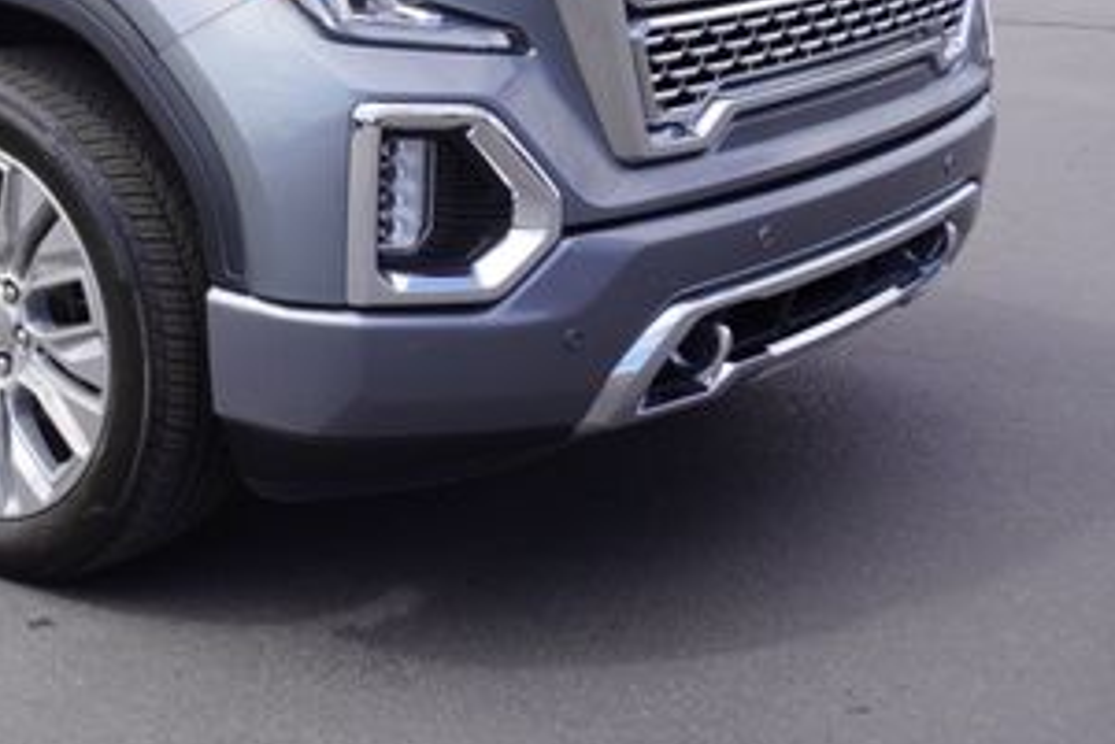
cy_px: 26
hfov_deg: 27.8
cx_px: -67
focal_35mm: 67
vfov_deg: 19.8
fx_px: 2078
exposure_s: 1/125
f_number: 9
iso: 100
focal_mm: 21
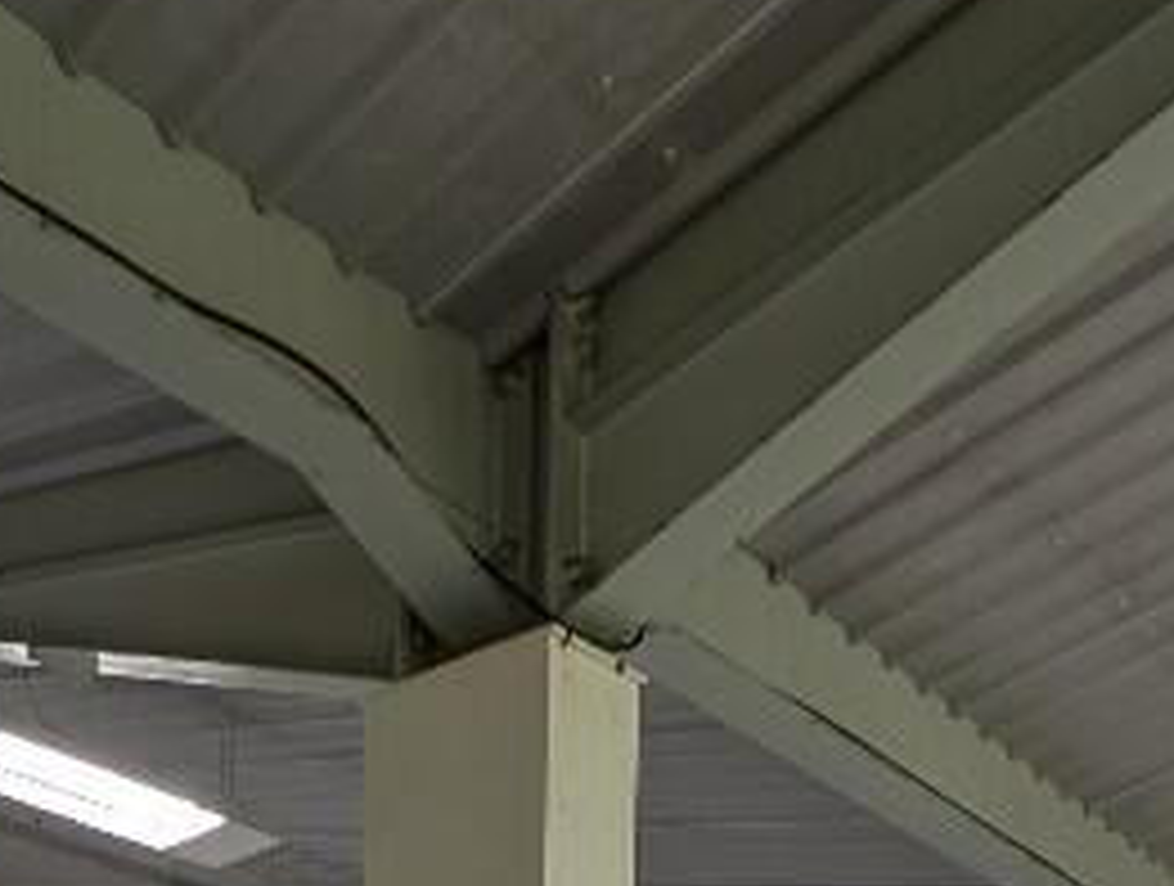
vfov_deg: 20.2
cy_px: 1666
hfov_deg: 39.7
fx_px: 1598
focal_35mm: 47
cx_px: 364
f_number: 1.95
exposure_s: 1/50
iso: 45
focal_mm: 2.23
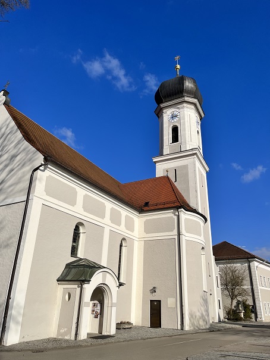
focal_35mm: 26
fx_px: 270
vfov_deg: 67.3
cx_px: 135
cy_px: 180
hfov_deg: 53.1
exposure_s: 1/8403
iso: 50
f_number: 1.6
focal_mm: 5.1
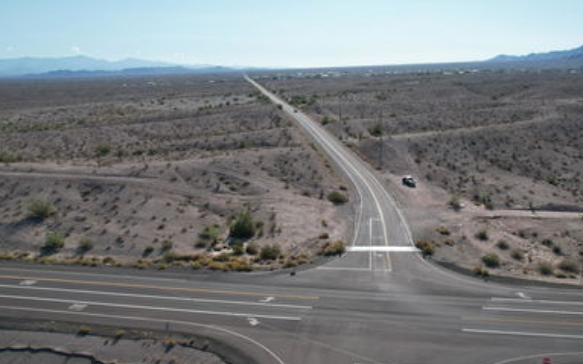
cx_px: 335
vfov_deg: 41.6
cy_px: 216
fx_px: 476
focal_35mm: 30
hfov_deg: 62.6
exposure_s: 1/3200
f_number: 2.8
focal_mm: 8.38
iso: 200
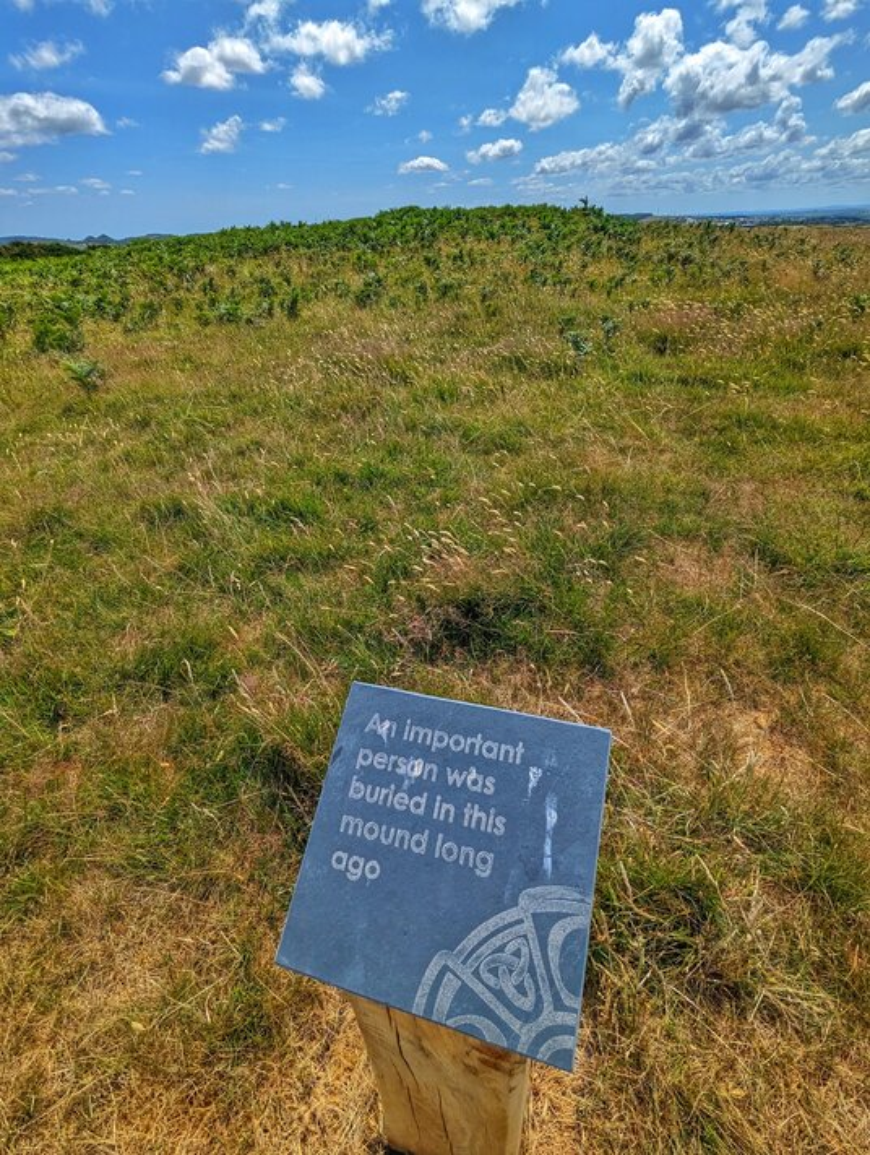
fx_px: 534
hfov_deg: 78.3
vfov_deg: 94.4
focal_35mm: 16
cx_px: 435
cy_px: 578
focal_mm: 2.35
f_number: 2.2
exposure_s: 1/2299
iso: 53
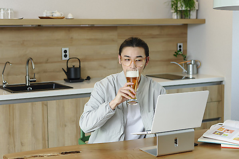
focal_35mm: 65
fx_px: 432
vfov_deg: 20.9
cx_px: 120
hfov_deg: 30.9
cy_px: 80
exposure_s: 1/100
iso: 320
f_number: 4
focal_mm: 65
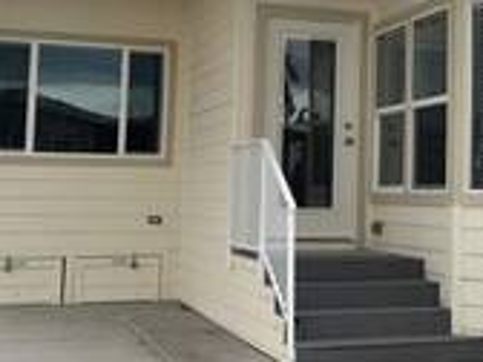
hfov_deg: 26.3
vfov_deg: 20.0
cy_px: 89
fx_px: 1019
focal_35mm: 73
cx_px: 365
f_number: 1.78
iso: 80
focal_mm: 6.76
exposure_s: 1/3247
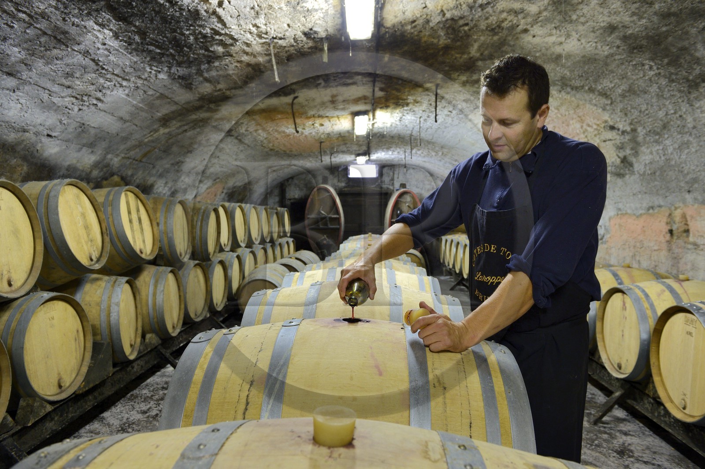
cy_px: 234
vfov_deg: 49.5
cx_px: 352
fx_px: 509
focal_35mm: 26
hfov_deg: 69.4
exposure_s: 1/13
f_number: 5.6
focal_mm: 26
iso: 1600
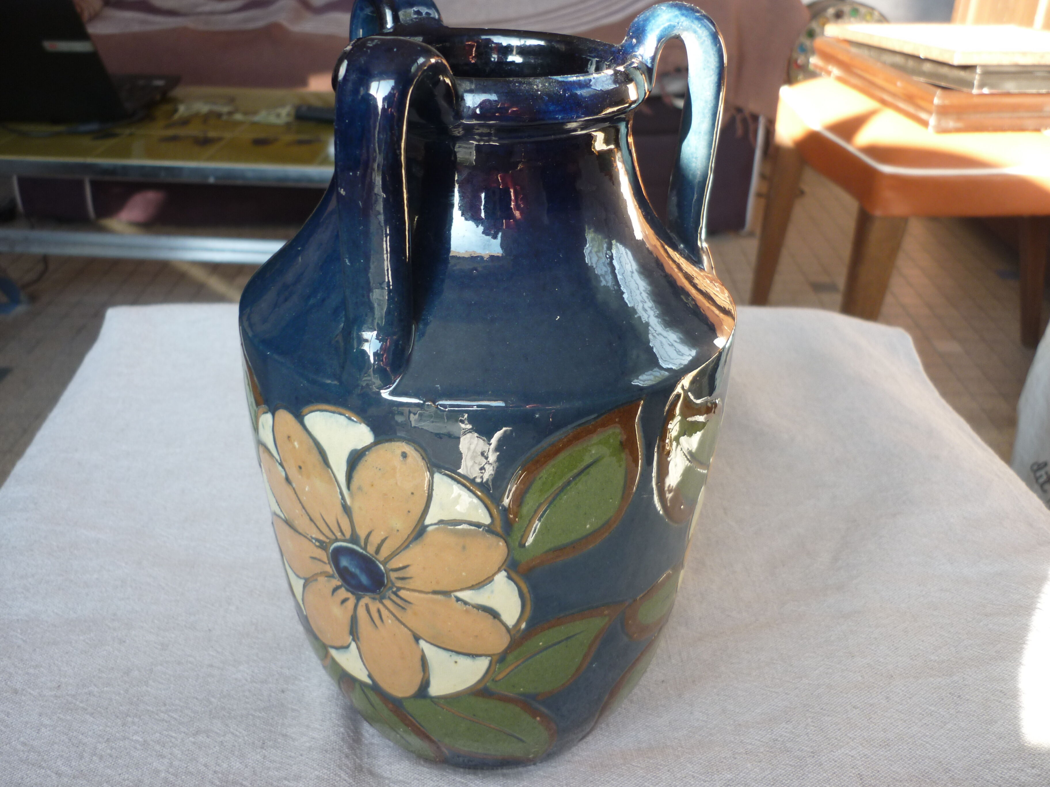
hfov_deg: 55.4
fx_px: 1001
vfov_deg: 42.9
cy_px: 394
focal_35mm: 33
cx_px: 525
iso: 80
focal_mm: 5.5
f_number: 2.8
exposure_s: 1/30
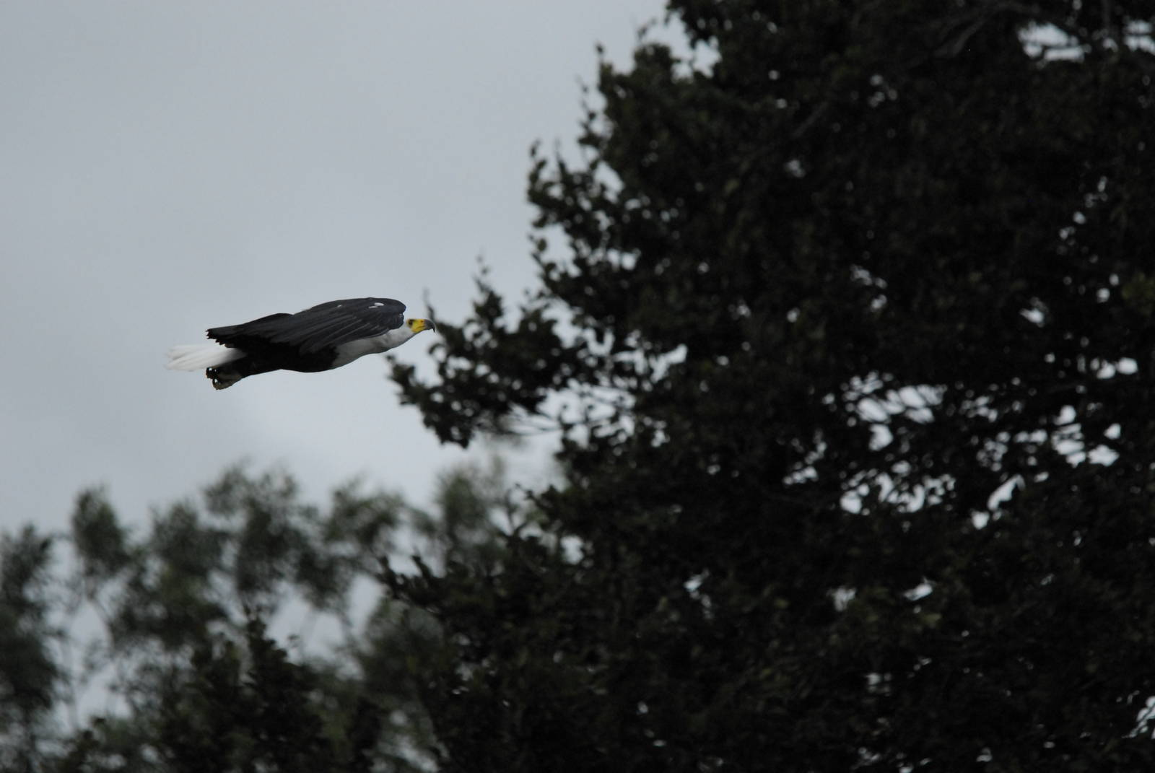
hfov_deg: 4.4
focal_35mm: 465
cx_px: 578
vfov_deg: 3.0
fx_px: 14936
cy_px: 386
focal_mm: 310
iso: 1600
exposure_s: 1/5000
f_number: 5.3
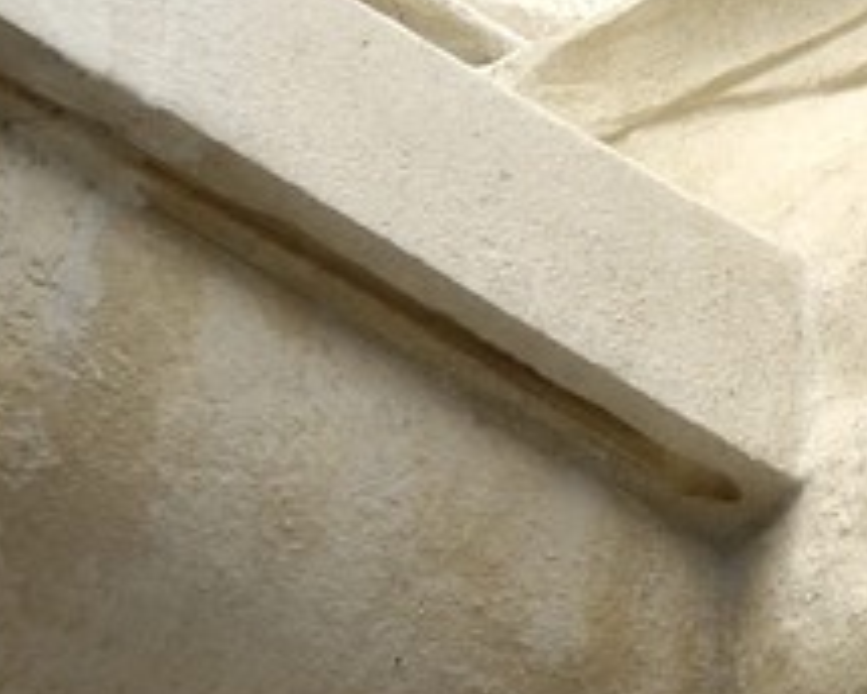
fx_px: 53603
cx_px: 3101
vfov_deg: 0.7
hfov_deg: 0.9
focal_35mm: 2089
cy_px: 246
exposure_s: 1/160
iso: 100
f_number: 6.7
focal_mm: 200
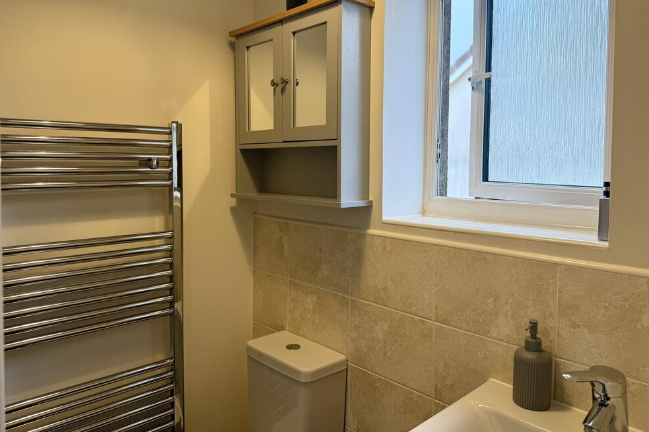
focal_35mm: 26
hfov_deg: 69.4
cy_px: 183
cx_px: 331
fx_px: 469
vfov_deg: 49.4
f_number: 1.78
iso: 64
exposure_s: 1/100
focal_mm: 6.76
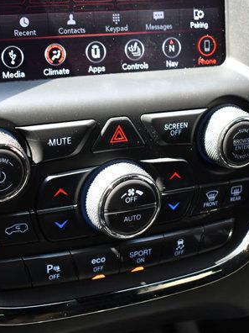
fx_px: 671
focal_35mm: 70
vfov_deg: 27.8
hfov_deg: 21.0
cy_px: 178
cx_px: 99
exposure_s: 1/160
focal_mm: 30
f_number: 4.2
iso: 800
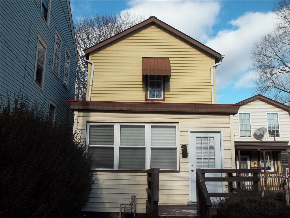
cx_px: 145
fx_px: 276
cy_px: 109
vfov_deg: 42.9
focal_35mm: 33
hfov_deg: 55.4
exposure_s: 1/160
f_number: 8
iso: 64
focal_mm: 5.9
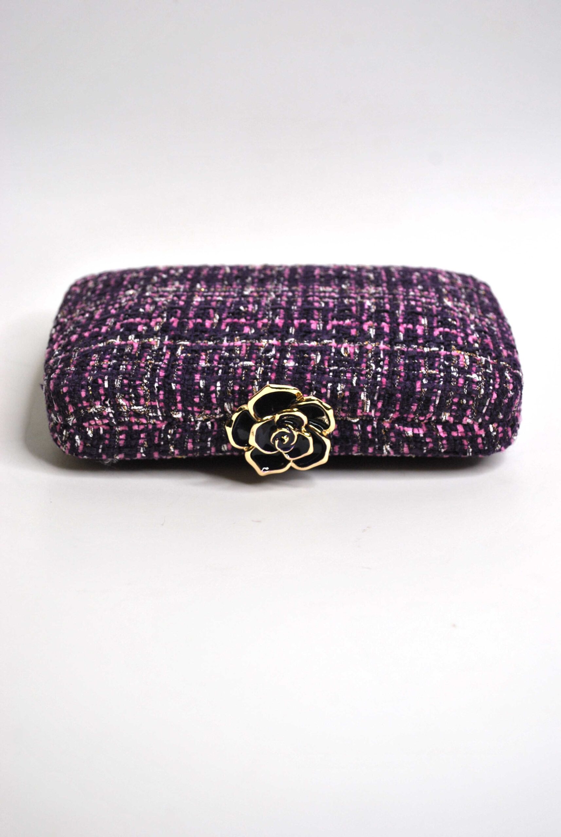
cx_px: 280
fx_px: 1119
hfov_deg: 28.2
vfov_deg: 41.1
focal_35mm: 48
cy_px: 418
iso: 200
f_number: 4.8
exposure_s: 1/160
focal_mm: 32
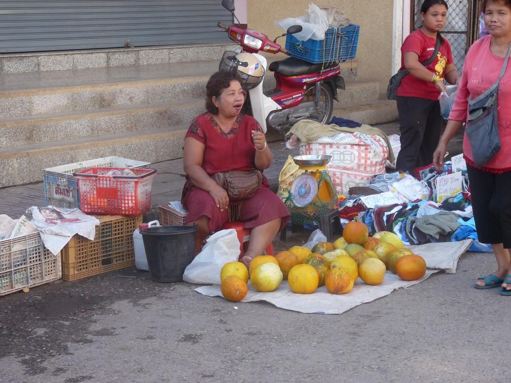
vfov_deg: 18.9
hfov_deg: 25.0
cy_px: 192
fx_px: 1151
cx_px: 256
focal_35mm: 78
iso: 200
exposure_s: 1/200
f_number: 3.6
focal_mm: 13.8
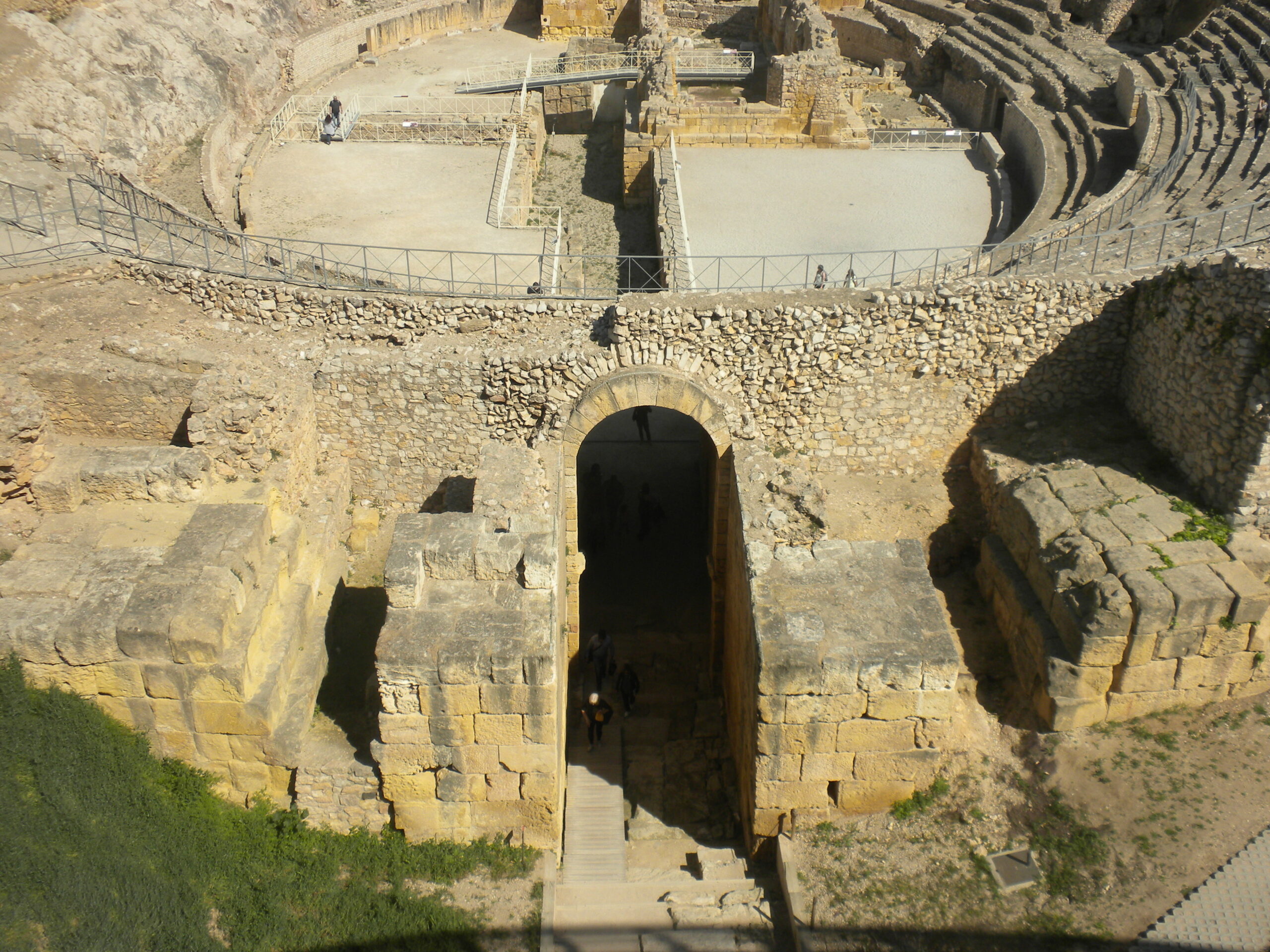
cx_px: 635
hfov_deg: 50.1
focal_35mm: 37
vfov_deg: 38.7
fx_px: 1357
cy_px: 476
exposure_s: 1/160
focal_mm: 6.6
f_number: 10
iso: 64
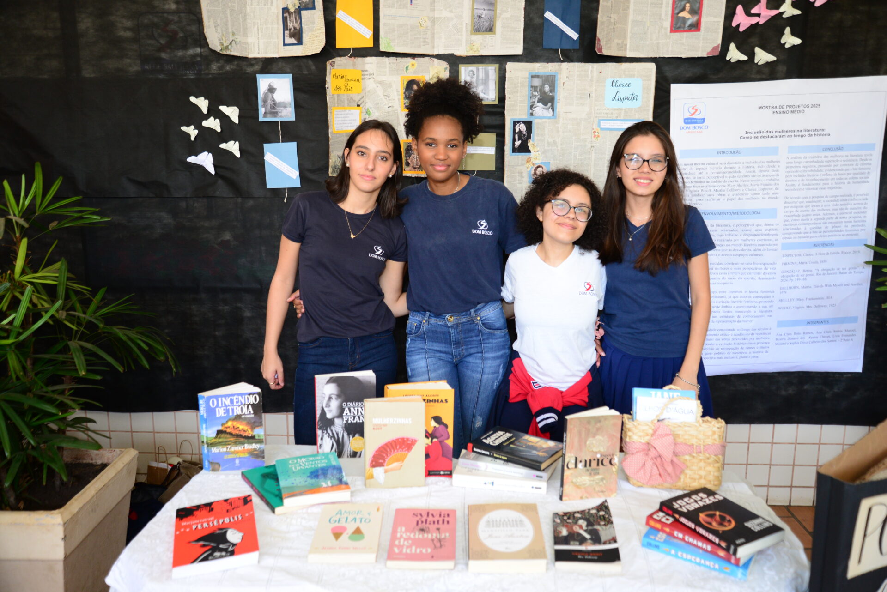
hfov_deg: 60.3
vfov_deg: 42.4
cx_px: 444
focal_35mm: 31
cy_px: 296
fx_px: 764
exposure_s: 1/160
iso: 1000
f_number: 4.5
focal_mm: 31
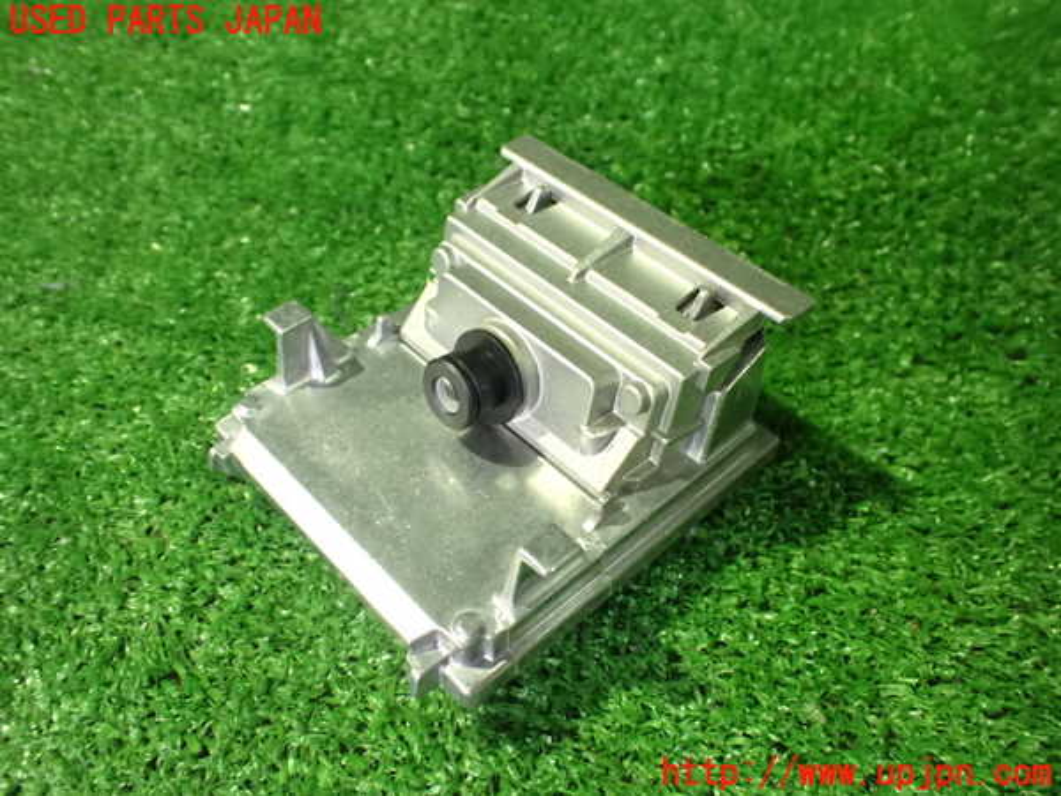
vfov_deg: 46.8
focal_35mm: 30
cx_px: 530
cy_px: 398
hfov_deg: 60.0
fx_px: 920
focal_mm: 5.4
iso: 1600
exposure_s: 1/30
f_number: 2.3
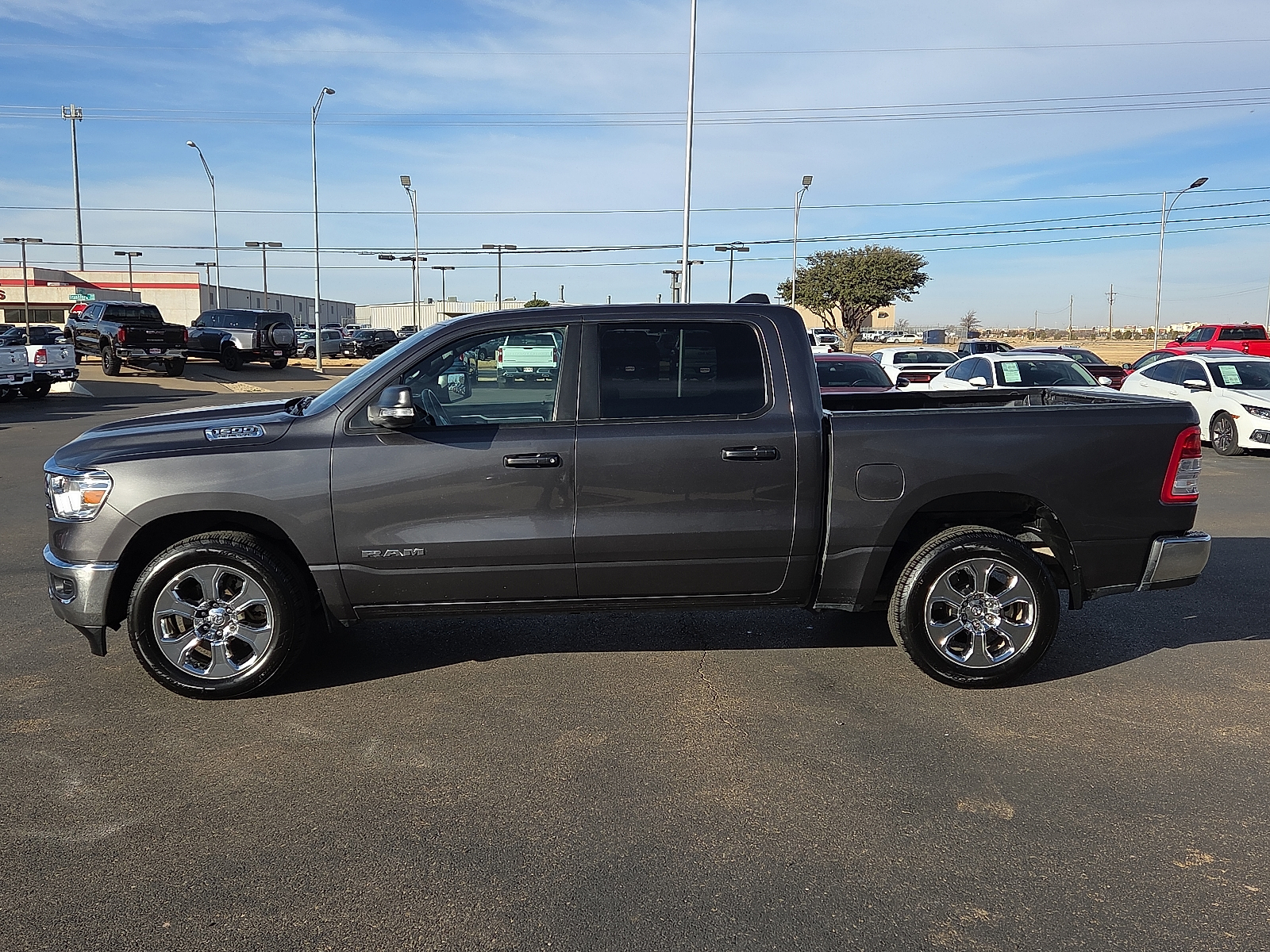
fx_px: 1174
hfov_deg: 56.8
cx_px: 635
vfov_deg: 44.2
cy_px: 476
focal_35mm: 32
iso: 77
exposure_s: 1/10000
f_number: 1.8
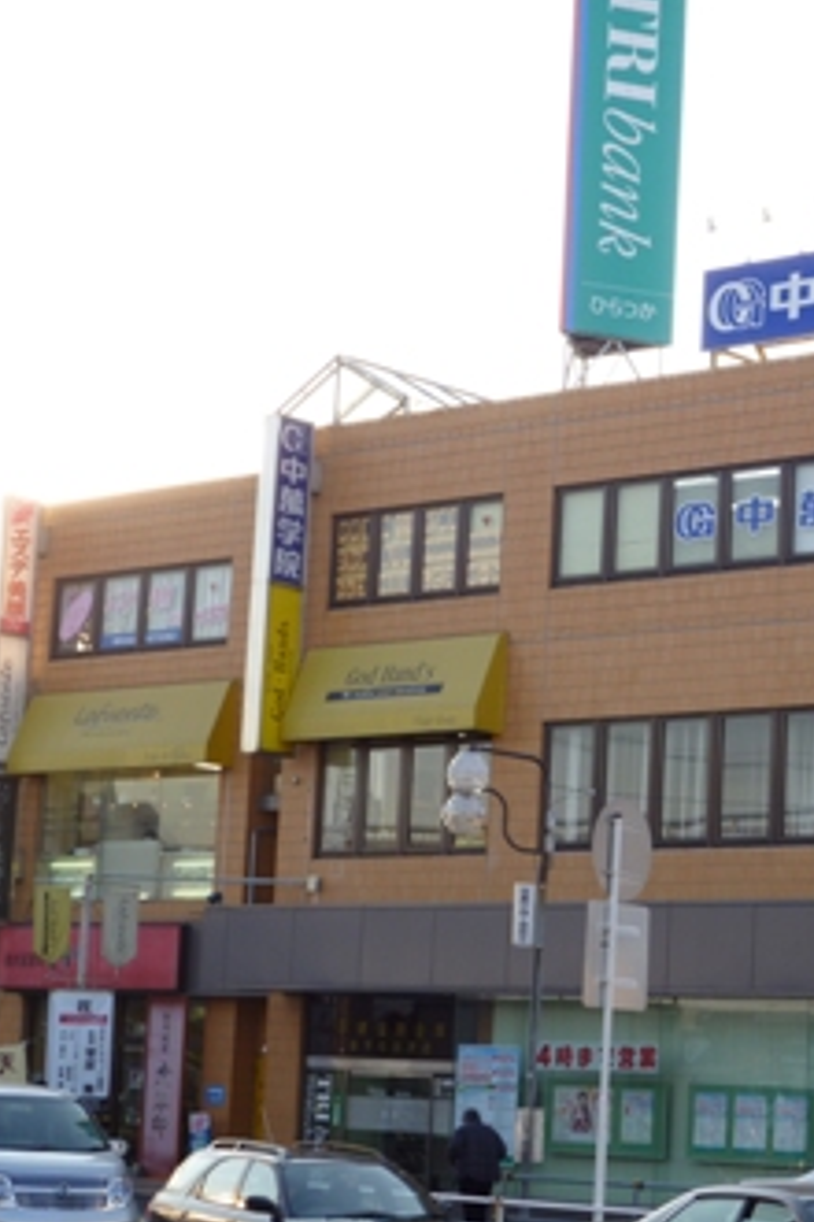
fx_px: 2917
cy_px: 611
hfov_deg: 15.6
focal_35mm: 86
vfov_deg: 23.6
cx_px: 803
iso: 80
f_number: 4.6
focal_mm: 10.8
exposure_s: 1/80
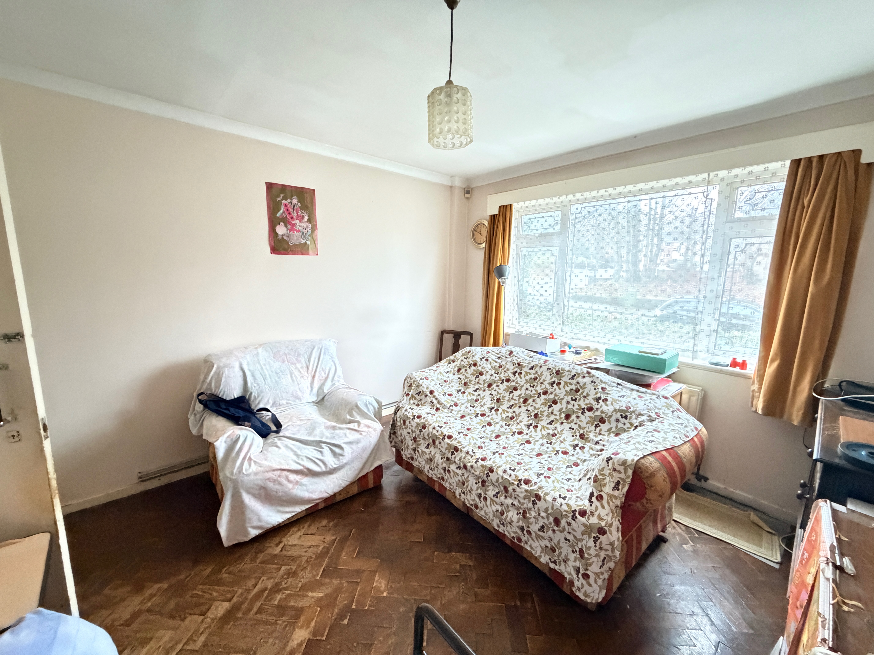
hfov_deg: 102.1
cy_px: 328
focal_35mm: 14
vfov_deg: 85.7
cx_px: 437
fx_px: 353
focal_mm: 2.22
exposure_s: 1/32
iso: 1600
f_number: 2.2
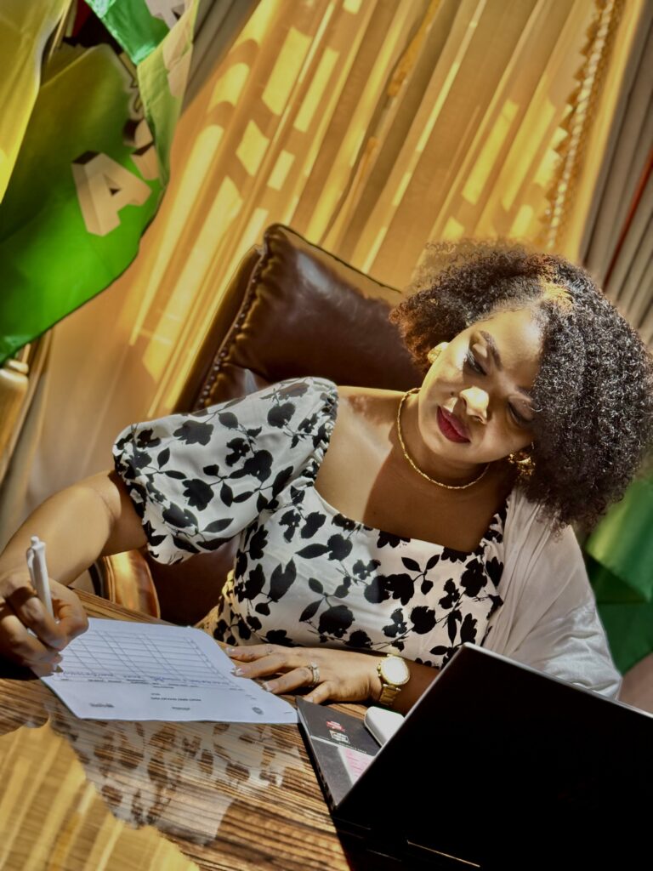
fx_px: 1207
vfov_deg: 39.7
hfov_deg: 30.3
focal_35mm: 48
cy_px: 436
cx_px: 326
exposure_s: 1/60
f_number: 1.78
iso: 125
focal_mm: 6.76
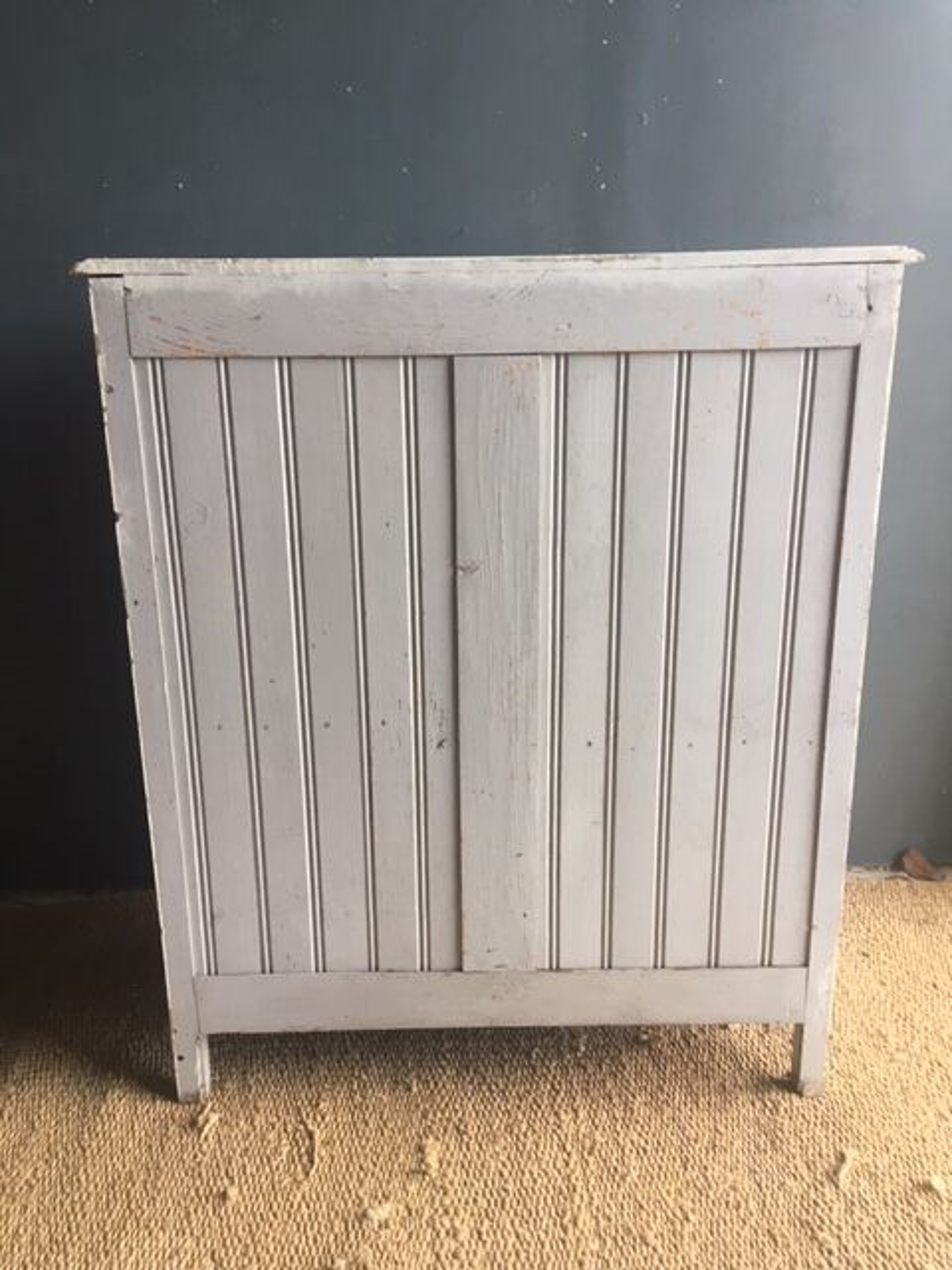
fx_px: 1063
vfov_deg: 61.7
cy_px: 635
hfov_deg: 48.2
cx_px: 476
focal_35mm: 29
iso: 40
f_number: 2.2
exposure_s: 1/33
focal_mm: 4.15
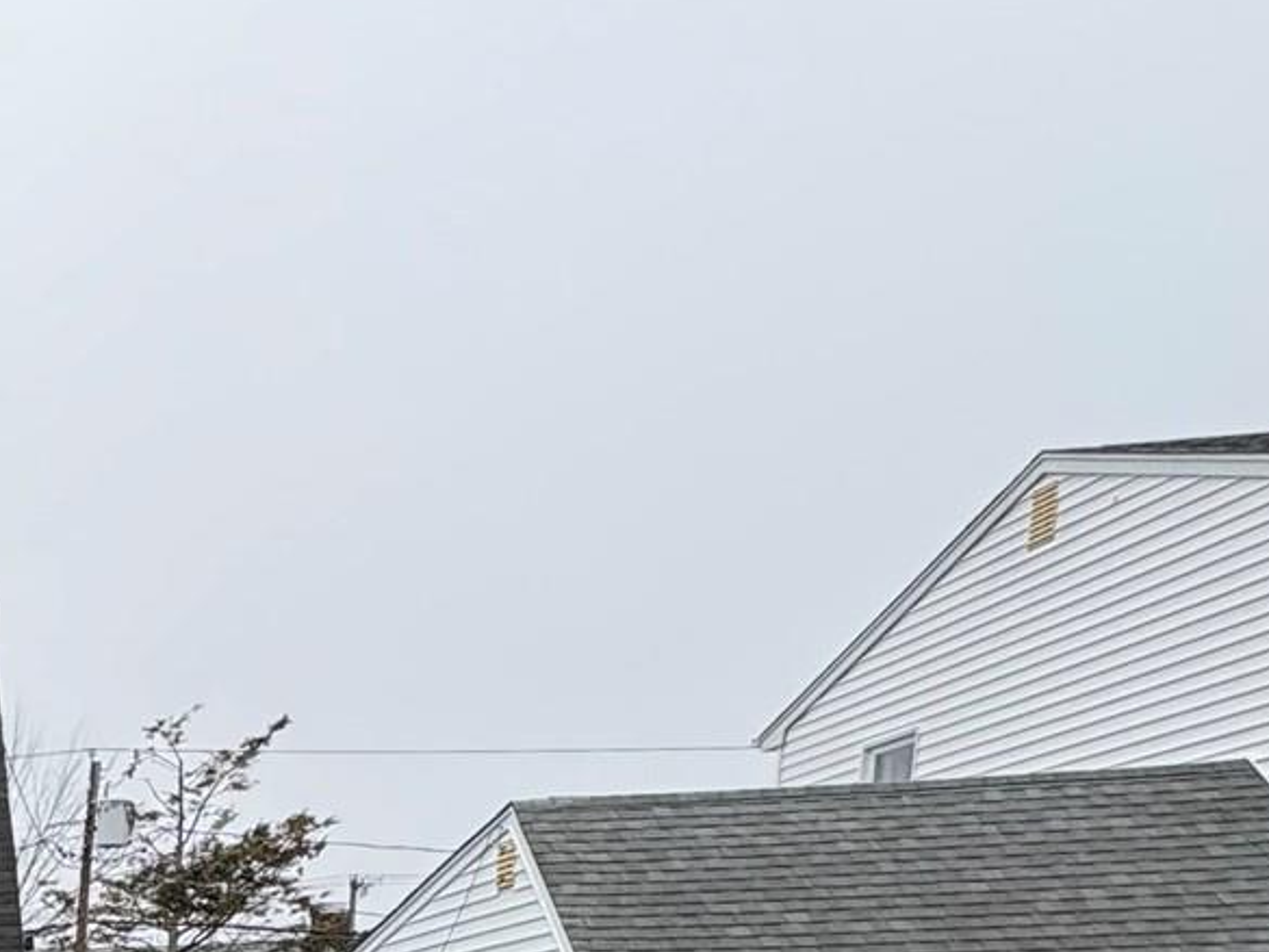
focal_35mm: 49
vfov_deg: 23.9
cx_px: -573
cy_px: 1407
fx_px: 1797
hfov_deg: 28.0
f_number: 2.2
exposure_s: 1/771
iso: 40
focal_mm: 2.22
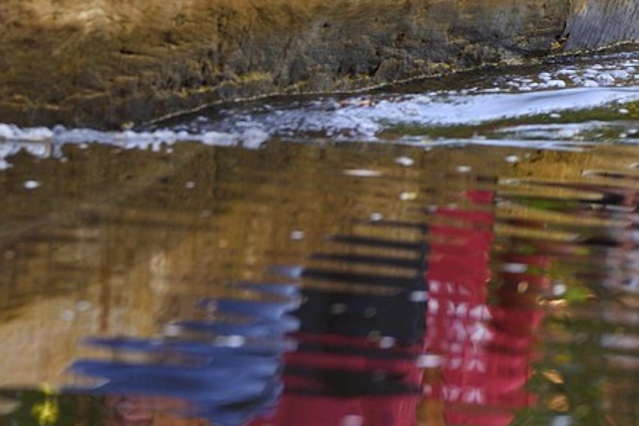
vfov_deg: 1.9
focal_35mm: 730
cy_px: -284
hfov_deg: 2.8
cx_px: -125
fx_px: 12956
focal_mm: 200
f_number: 2.8
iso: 400
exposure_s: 1/400
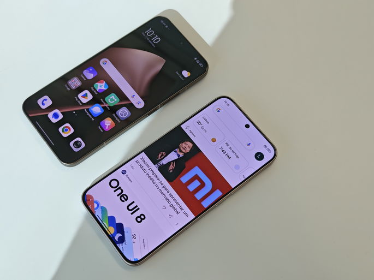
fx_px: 497
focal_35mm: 46
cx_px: 187
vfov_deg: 31.5
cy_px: 140
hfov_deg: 41.3
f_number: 1.63
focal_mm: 8.72
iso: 50
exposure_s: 1/203
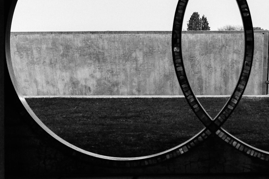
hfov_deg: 23.6
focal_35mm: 85
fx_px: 635
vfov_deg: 16.0
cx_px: 214
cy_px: 36
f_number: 4.7
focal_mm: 30.5
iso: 1600
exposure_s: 1/8
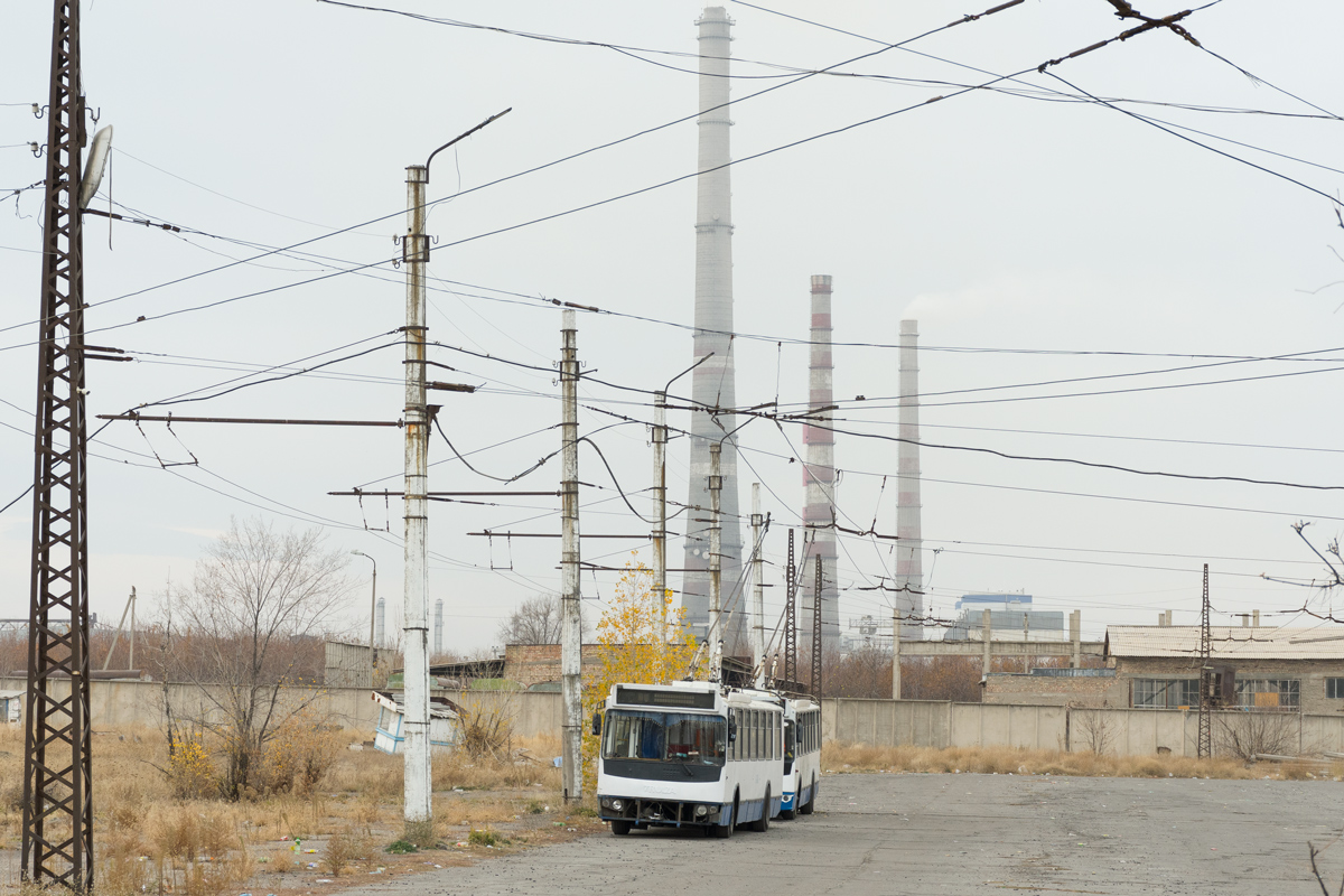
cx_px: 672
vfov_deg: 14.7
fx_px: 3472
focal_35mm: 93
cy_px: 448
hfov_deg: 21.9
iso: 400
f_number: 7.1
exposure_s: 1/500
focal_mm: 62
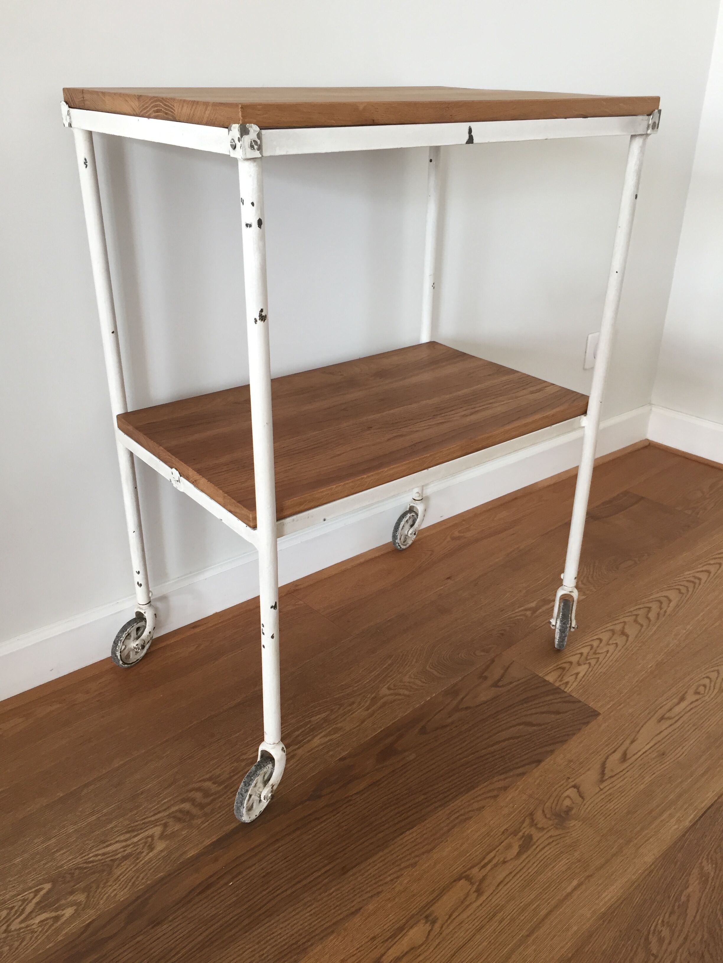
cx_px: 362
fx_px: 808
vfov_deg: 61.7
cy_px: 482
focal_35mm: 29
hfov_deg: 48.2
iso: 80
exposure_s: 1/33
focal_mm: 4.15
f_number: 2.2
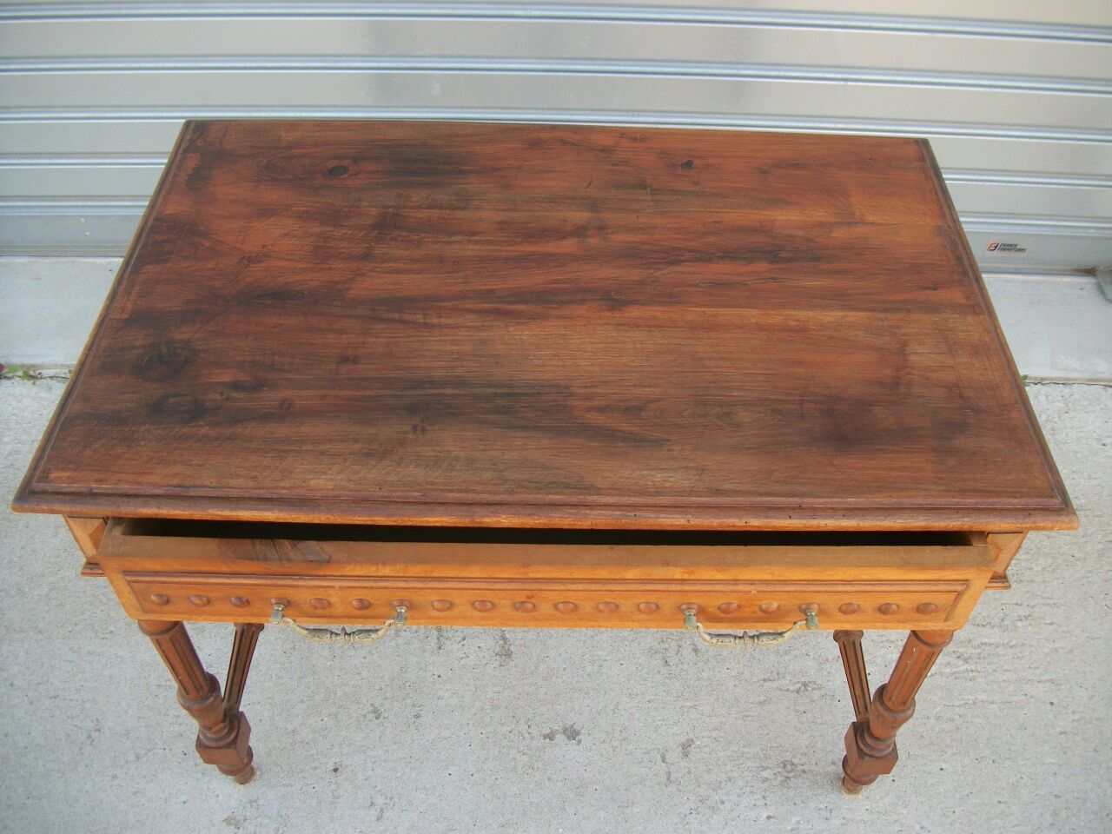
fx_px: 1028
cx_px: 556
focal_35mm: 32
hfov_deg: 56.8
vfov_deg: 44.2
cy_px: 417
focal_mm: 5.7
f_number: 2.9
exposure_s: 1/125
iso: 80
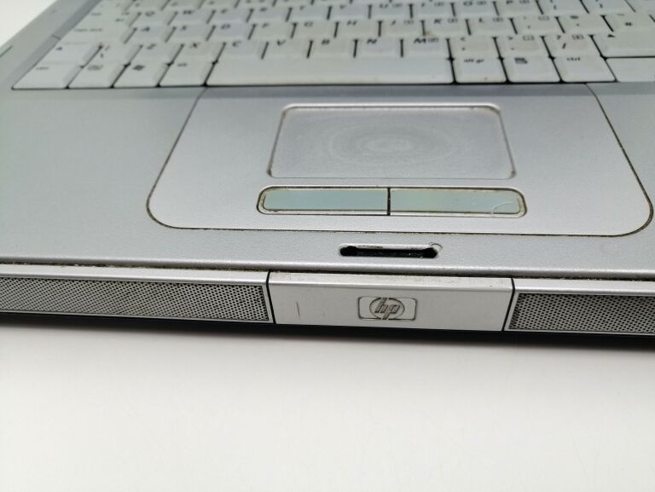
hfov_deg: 65.3
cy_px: 246
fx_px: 511
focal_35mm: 27
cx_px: 328
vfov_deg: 51.4
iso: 50
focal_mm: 3.95
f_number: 1.8
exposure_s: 1/111
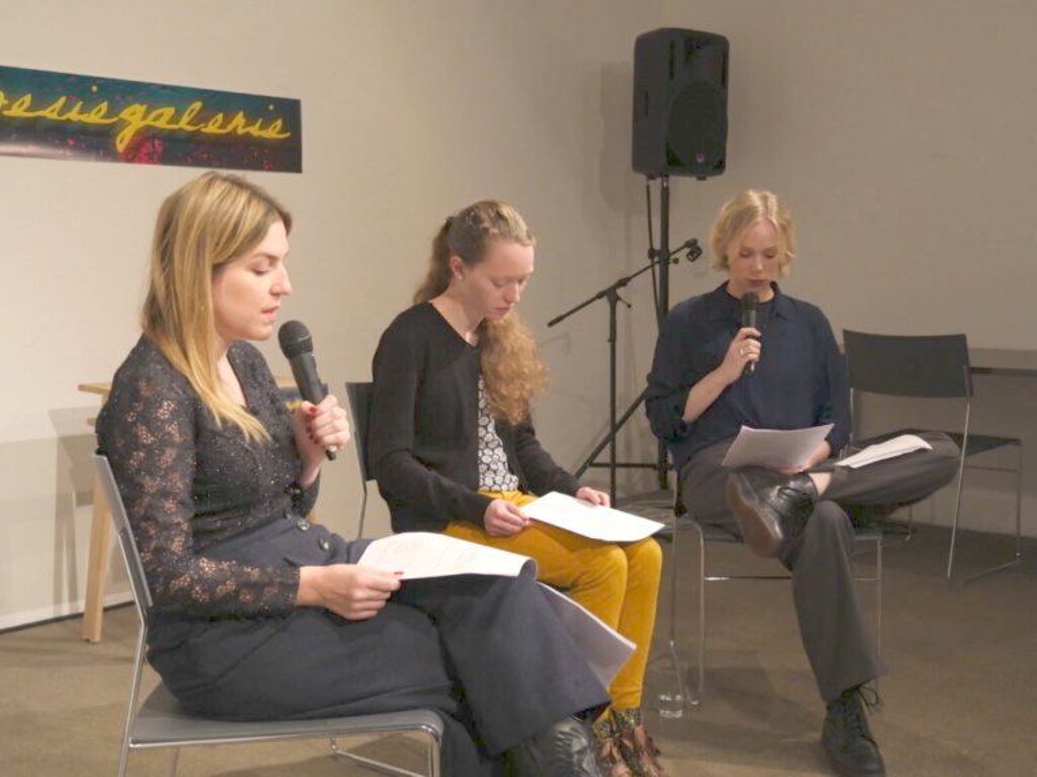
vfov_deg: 34.3
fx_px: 1258
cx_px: 518
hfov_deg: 44.8
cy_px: 388
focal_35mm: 42
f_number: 4
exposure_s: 1/60
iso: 1250
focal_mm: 21
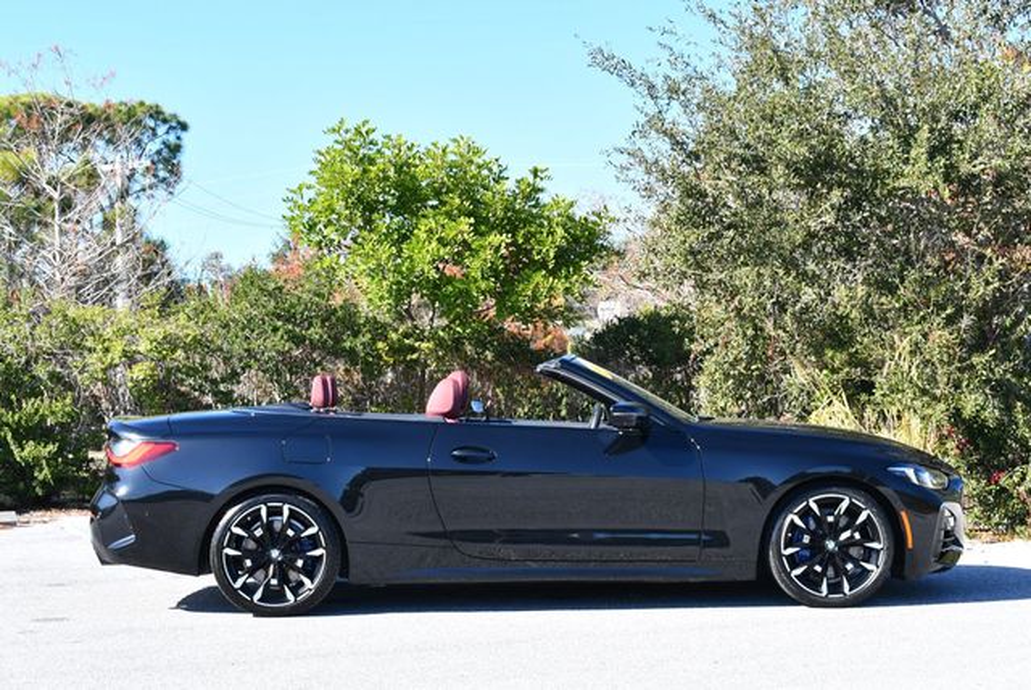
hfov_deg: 31.4
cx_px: 516
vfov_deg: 21.3
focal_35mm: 64
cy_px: 345
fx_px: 1835
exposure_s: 1/250
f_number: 7.1
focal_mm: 32
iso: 200
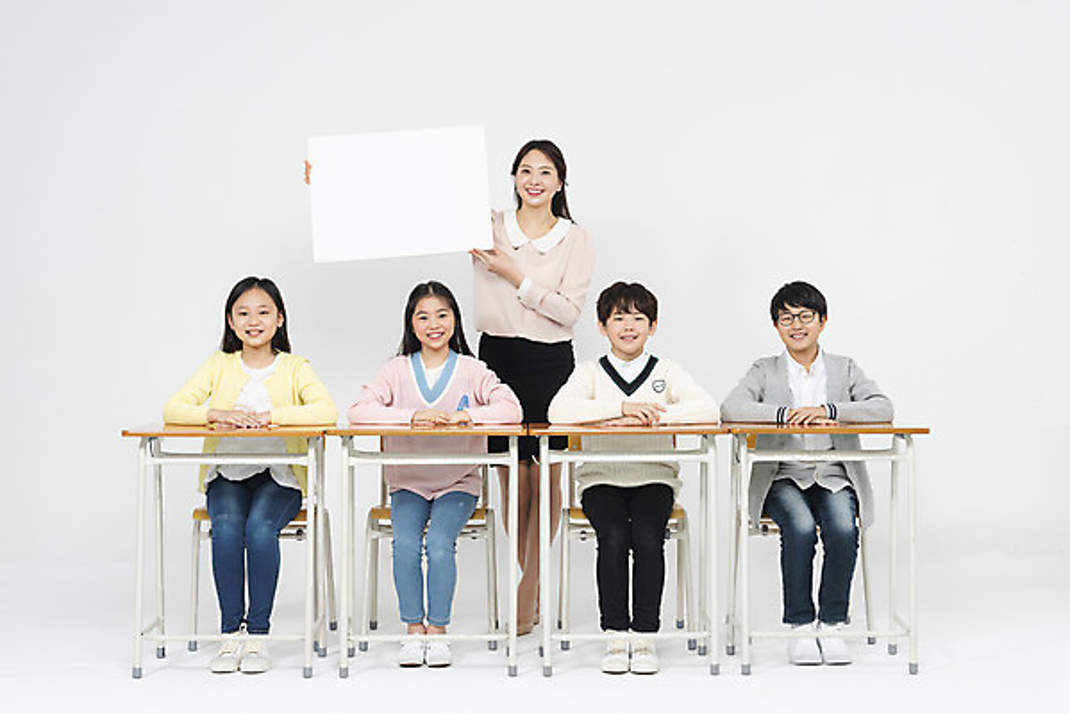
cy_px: 357
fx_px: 1546
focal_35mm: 52
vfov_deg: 26.0
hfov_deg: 38.2
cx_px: 535
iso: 100
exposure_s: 1/125
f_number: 14
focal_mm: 52
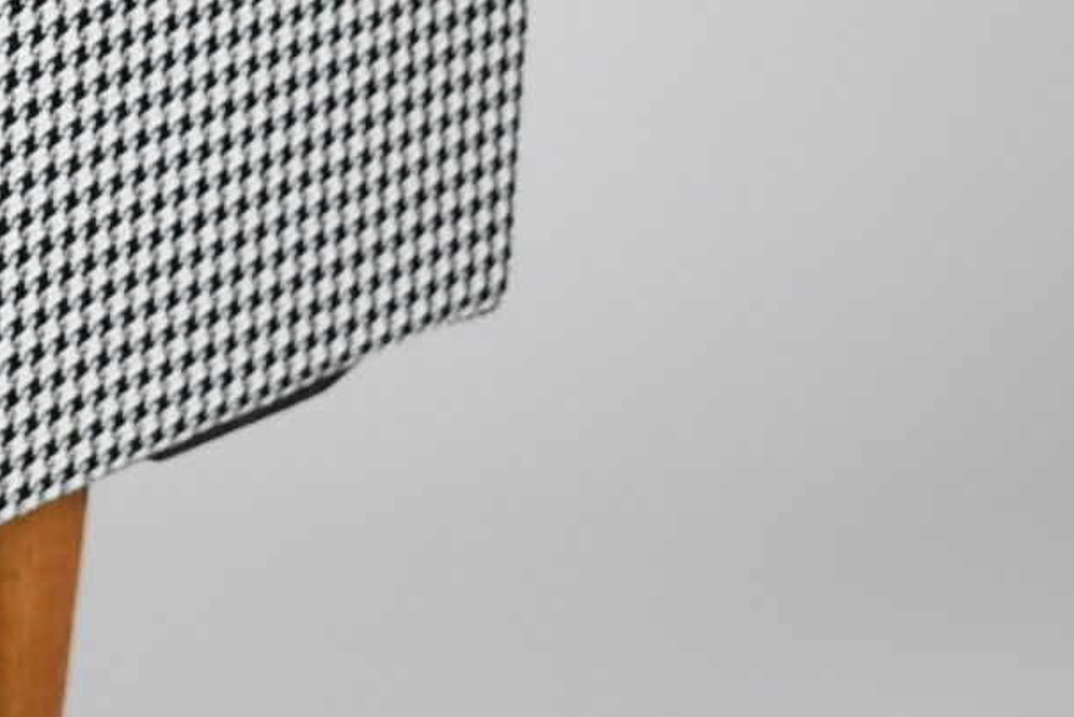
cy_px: -142
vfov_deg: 7.1
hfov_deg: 9.8
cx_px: -1168
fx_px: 5760
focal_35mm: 193
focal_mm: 26
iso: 800
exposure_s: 1/125
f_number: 4.5
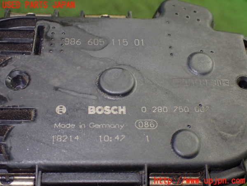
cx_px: 124
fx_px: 335
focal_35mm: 47
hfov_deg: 40.4
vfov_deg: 30.9
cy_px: 93
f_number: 3.1
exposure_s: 1/80
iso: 800
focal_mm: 8.4
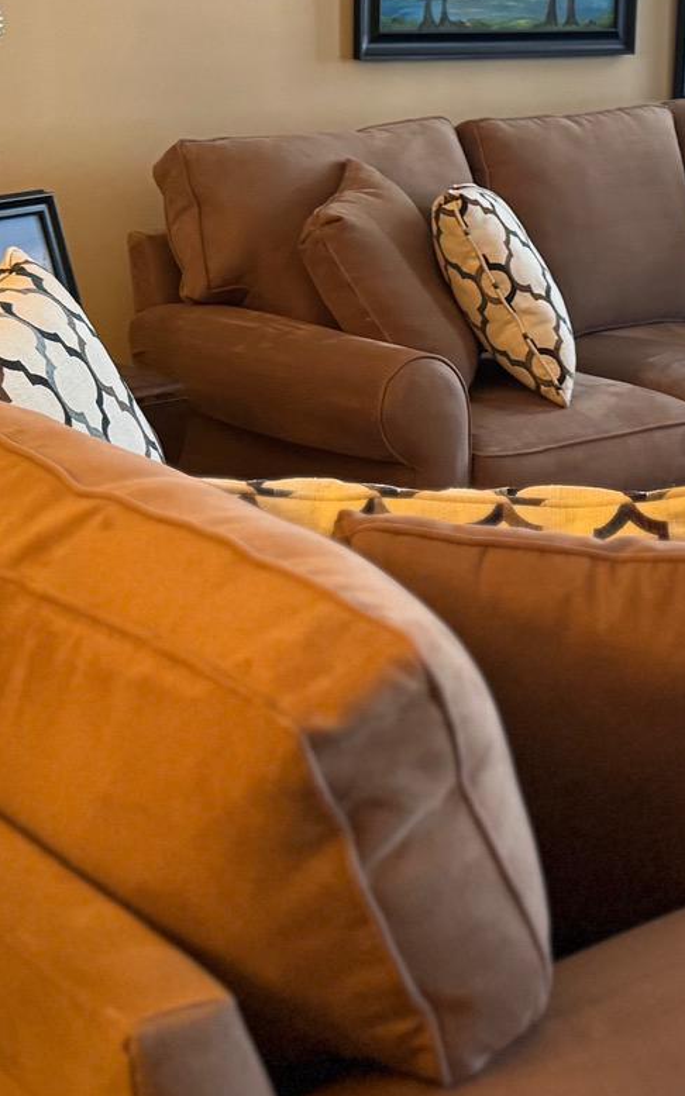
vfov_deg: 30.6
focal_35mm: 67
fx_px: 2002
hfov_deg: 19.2
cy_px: 455
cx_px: 540
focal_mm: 6.76
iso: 640
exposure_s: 1/60
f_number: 1.78
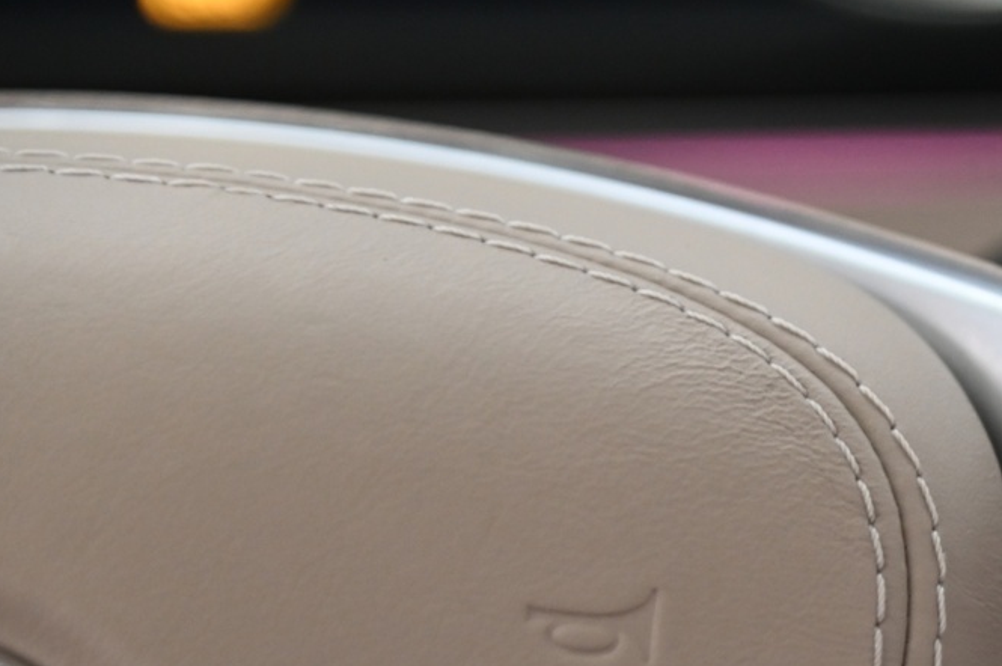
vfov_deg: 4.7
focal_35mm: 293
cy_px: 784
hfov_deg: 7.0
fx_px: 8147
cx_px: 1070
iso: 2000
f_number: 4
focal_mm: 120
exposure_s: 1/20
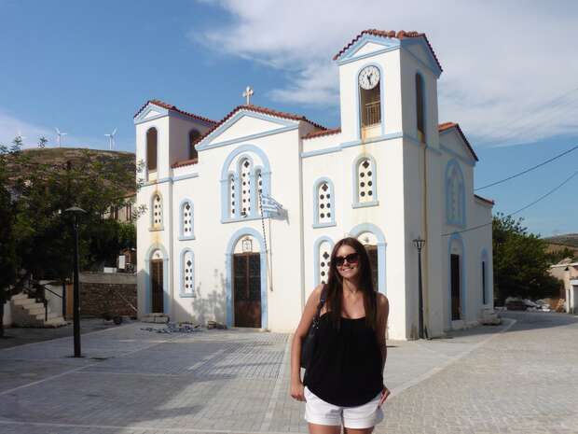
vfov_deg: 56.8
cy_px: 217
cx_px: 289
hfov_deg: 71.6
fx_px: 401
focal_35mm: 24
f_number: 4
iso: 100
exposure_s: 1/1250
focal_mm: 4.3
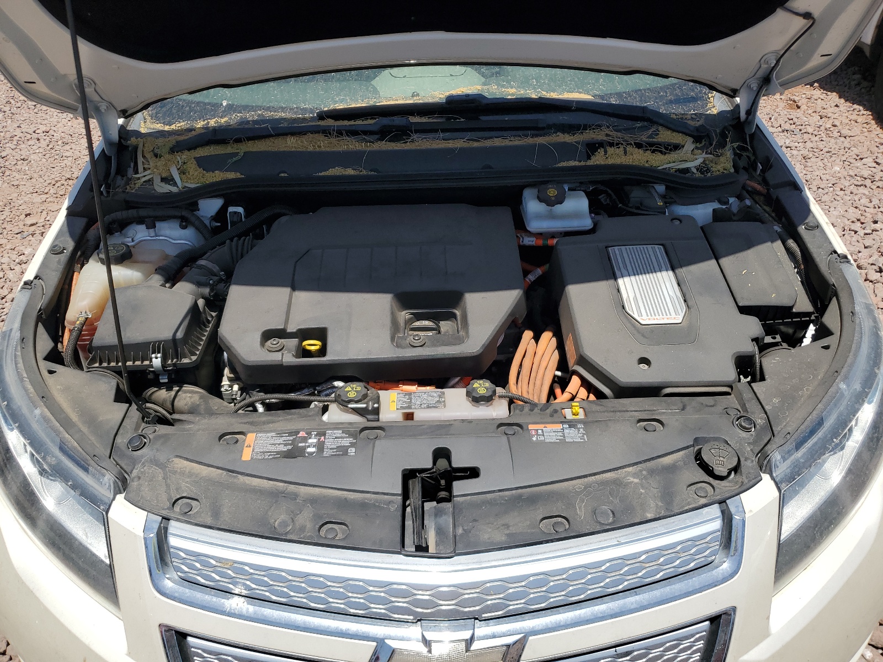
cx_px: 442
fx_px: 663
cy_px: 331
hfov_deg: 67.3
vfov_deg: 53.1
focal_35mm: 26
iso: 50
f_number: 1.5
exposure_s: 1/5000
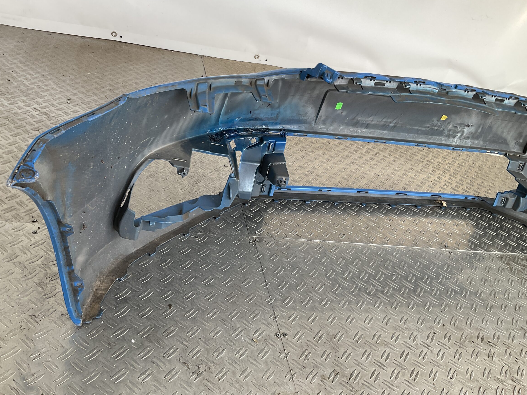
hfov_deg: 56.8
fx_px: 487
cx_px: 249
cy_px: 190
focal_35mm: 32
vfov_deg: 44.2
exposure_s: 1/100
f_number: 1.8
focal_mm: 3
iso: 20
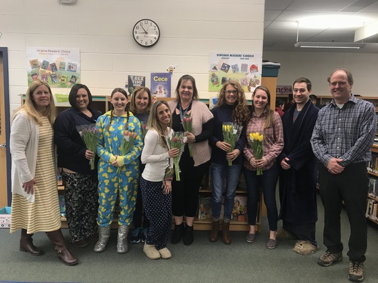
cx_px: 189
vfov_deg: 49.7
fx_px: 306
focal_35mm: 28
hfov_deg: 63.4
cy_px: 142
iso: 20
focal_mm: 3.99
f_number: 1.8
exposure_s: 1/30
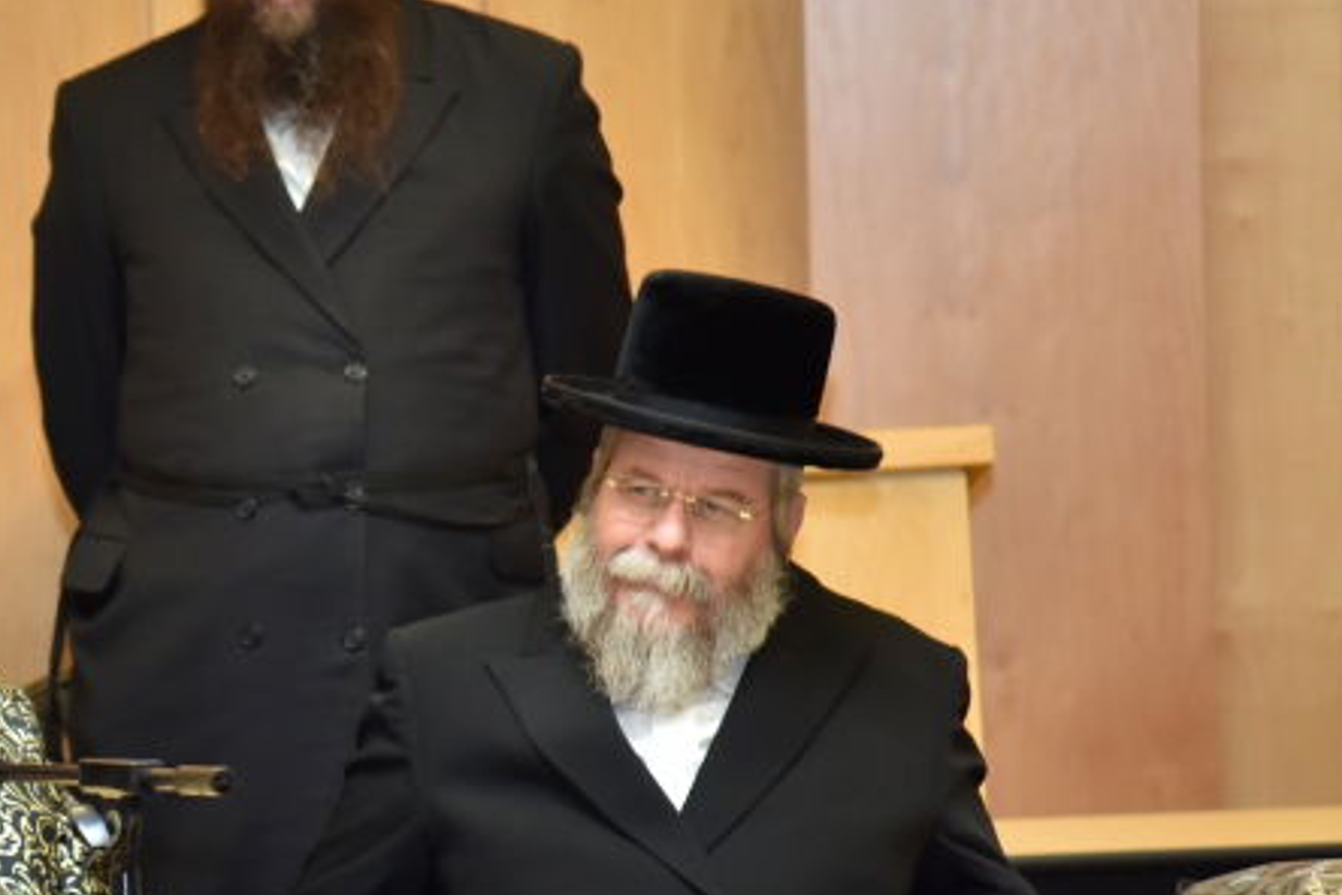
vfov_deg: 5.0
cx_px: -91
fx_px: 10325
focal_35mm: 277
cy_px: 585
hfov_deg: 7.4
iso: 800
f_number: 4
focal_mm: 120
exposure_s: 1/125
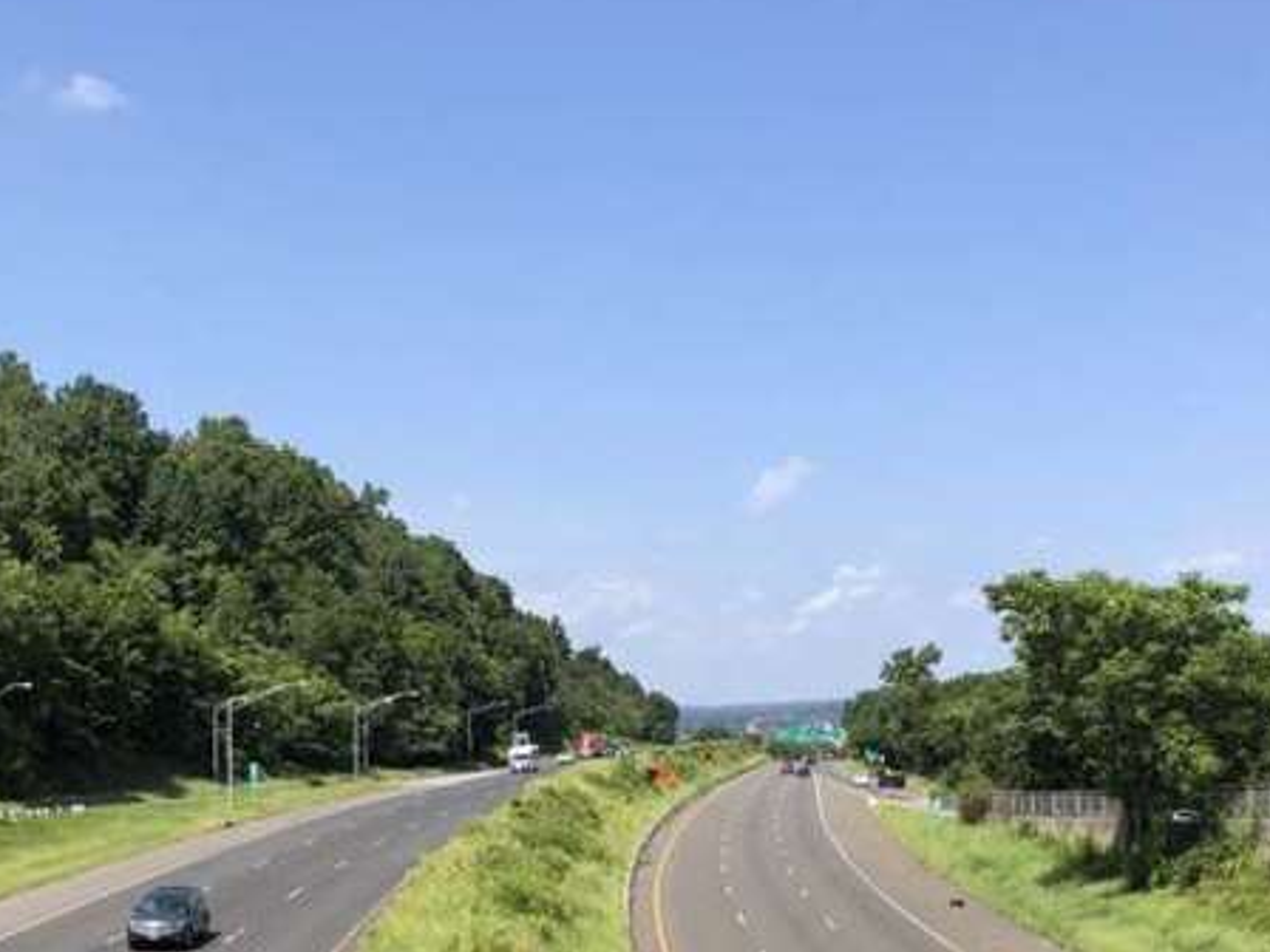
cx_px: 471
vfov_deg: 28.3
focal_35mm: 50
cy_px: 808
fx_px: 1834
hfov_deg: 37.9
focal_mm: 4
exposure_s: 1/1517
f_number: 1.8
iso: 20
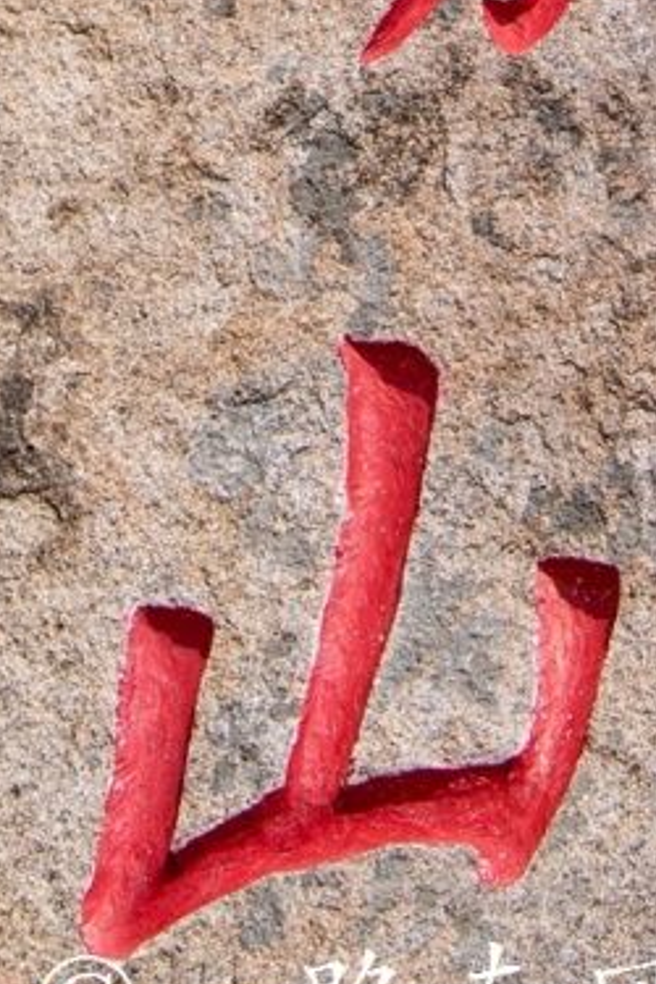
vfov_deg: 13.4
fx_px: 3717
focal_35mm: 136
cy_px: -837
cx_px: 378
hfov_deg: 10.1
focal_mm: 34
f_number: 14
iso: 80
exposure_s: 1/80
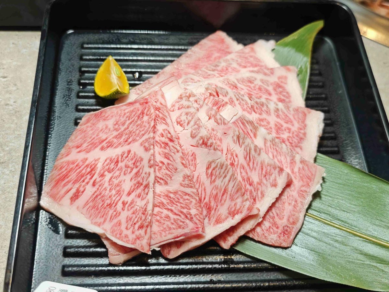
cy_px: 146
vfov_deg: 36.8
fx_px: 438
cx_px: 194
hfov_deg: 47.9
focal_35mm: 39
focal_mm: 8.72
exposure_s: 1/600
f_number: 2
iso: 640
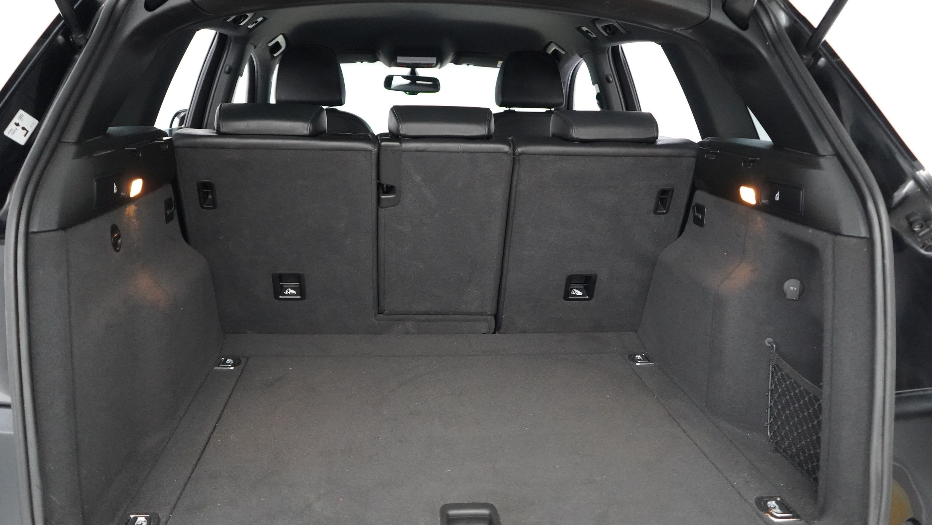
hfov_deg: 64.3
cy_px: 288
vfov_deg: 38.9
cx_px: 457
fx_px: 741
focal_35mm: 30
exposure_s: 1/100
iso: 12800
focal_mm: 28
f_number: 3.5
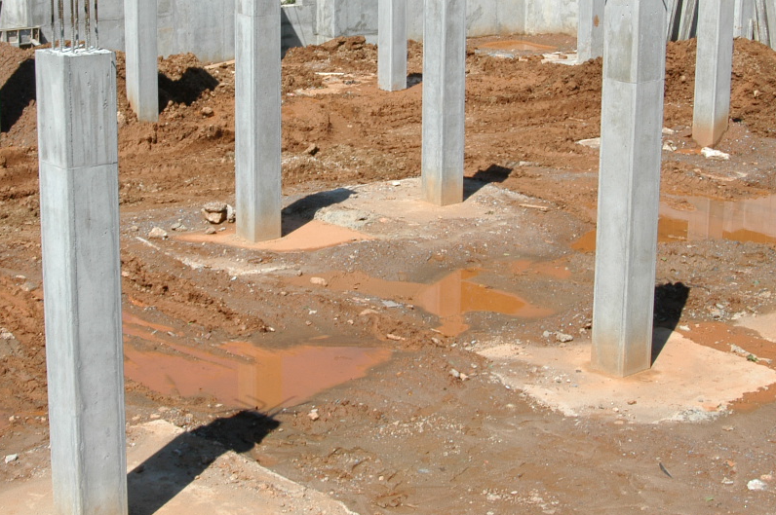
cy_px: 120
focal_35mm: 68
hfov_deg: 29.7
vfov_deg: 19.8
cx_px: 340
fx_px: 1464
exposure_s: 1/160
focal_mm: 24
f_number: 11
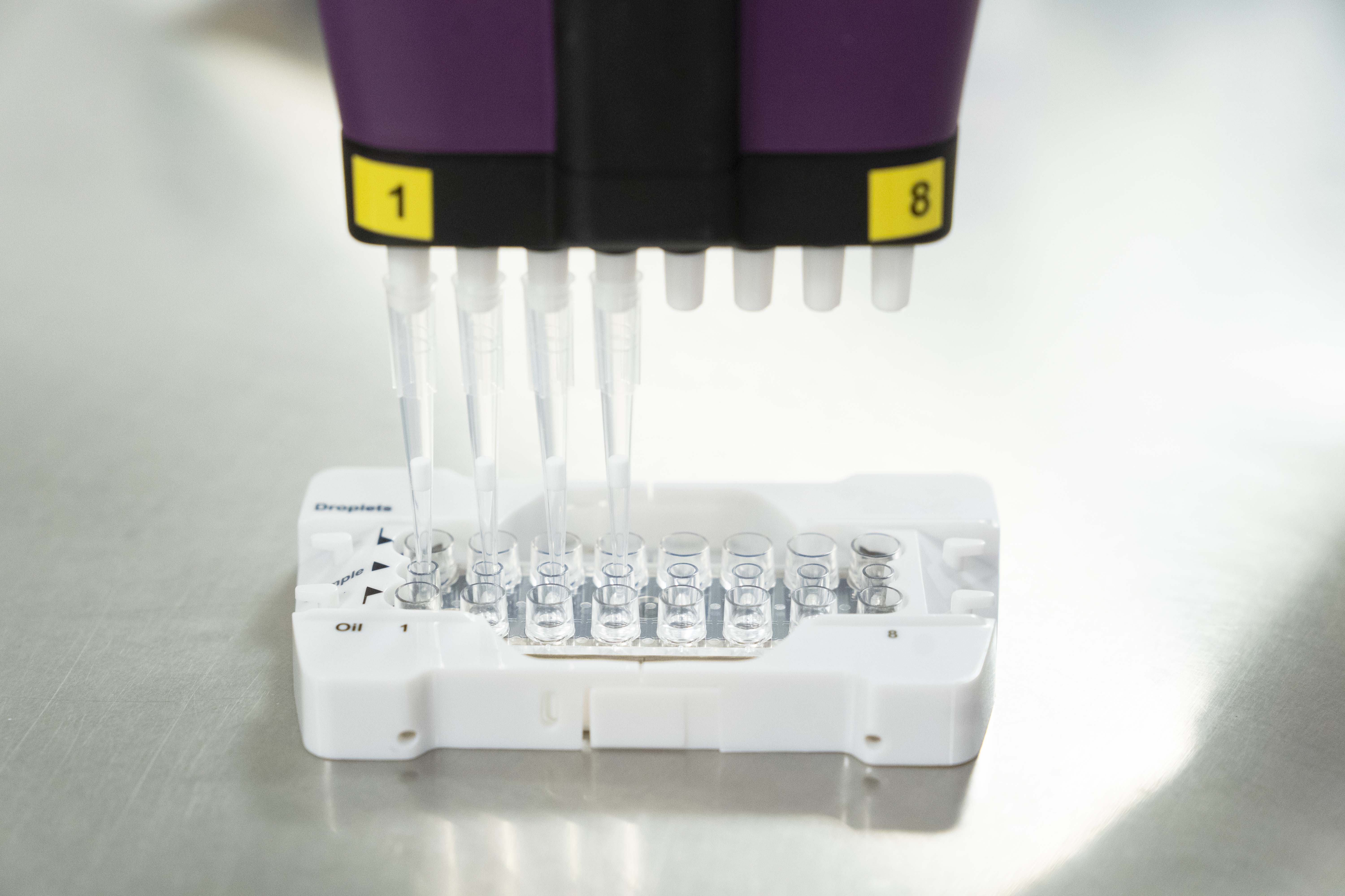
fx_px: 2615
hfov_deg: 28.8
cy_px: 448
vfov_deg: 19.5
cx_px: 672
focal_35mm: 70
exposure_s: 1/100
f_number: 5
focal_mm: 70
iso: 3200
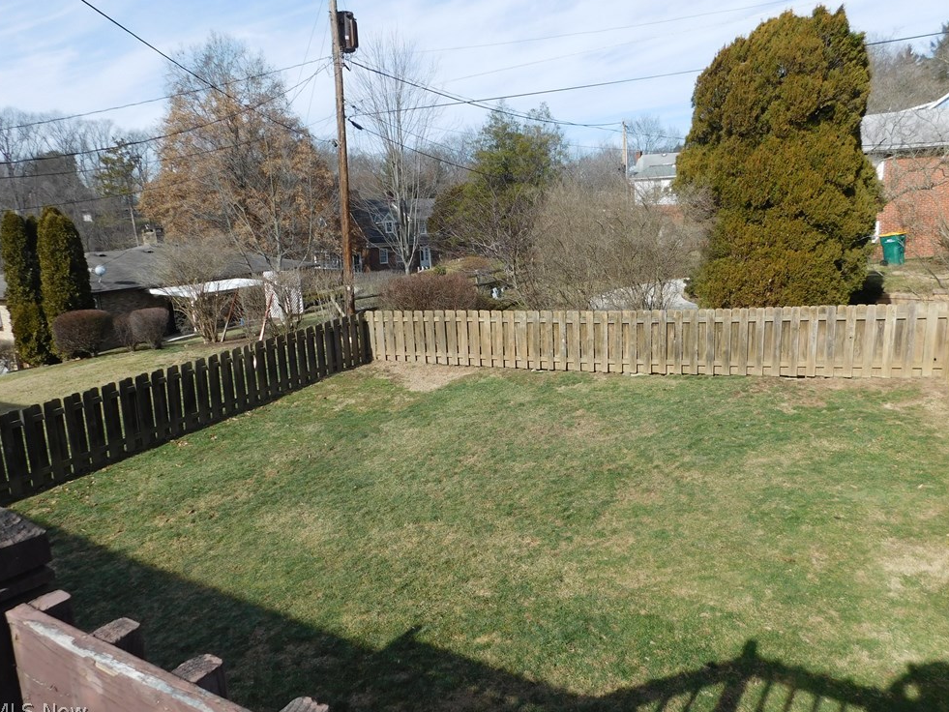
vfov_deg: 56.8
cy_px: 356
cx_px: 482
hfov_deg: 71.6
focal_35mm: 24
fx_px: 658
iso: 125
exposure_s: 1/400
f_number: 6
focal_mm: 4
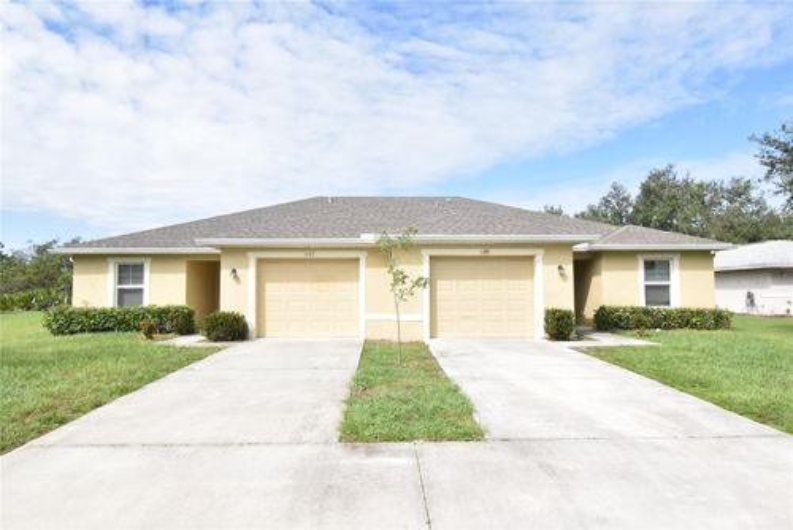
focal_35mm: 22
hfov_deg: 77.3
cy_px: 265
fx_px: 496
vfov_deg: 56.2
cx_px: 396
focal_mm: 15
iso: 1600
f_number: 25
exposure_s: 1/200
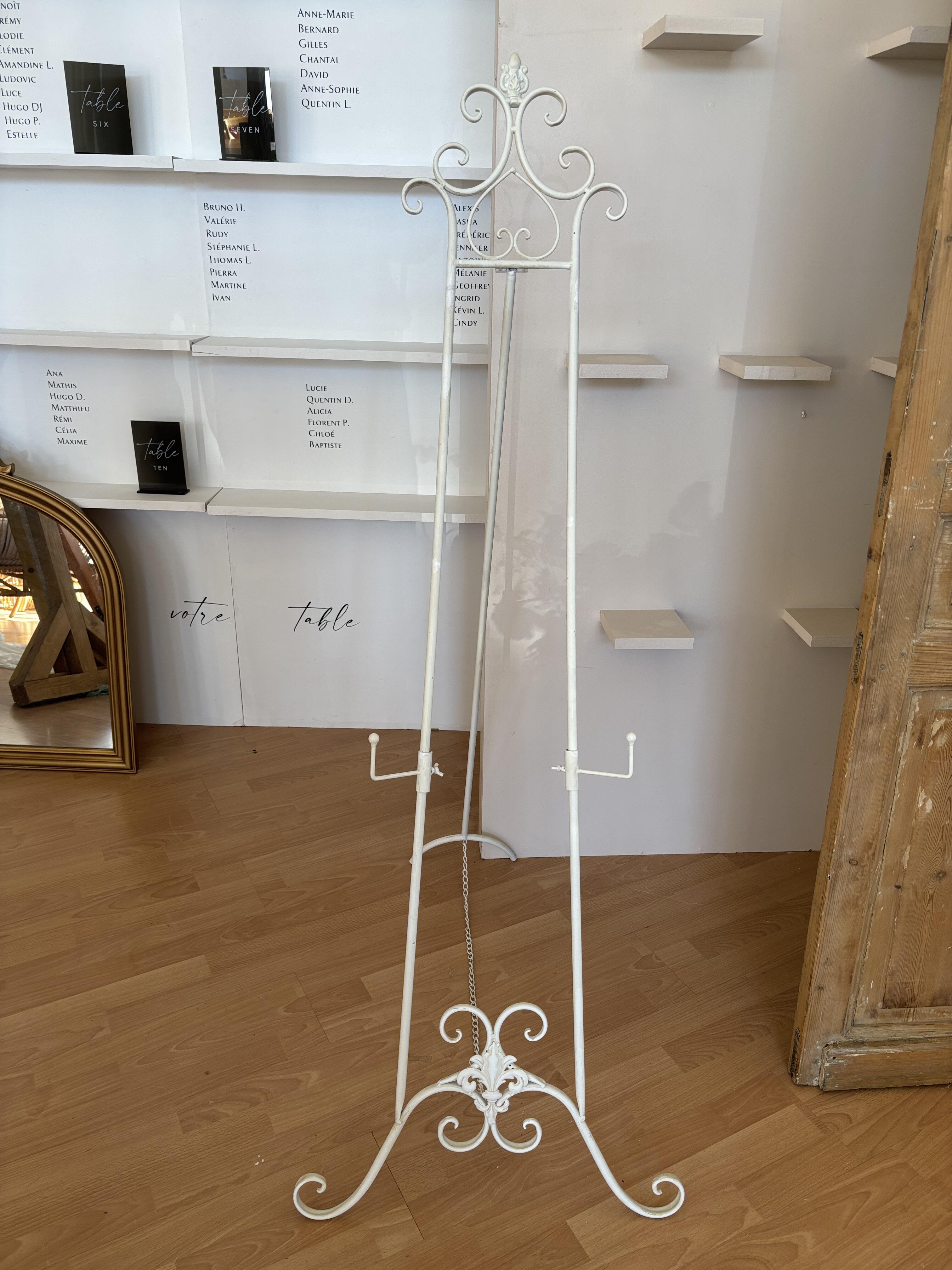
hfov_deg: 53.1
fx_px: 953
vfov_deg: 67.3
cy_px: 635
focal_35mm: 26
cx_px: 476
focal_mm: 5.96
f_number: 1.6
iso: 50
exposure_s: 1/121
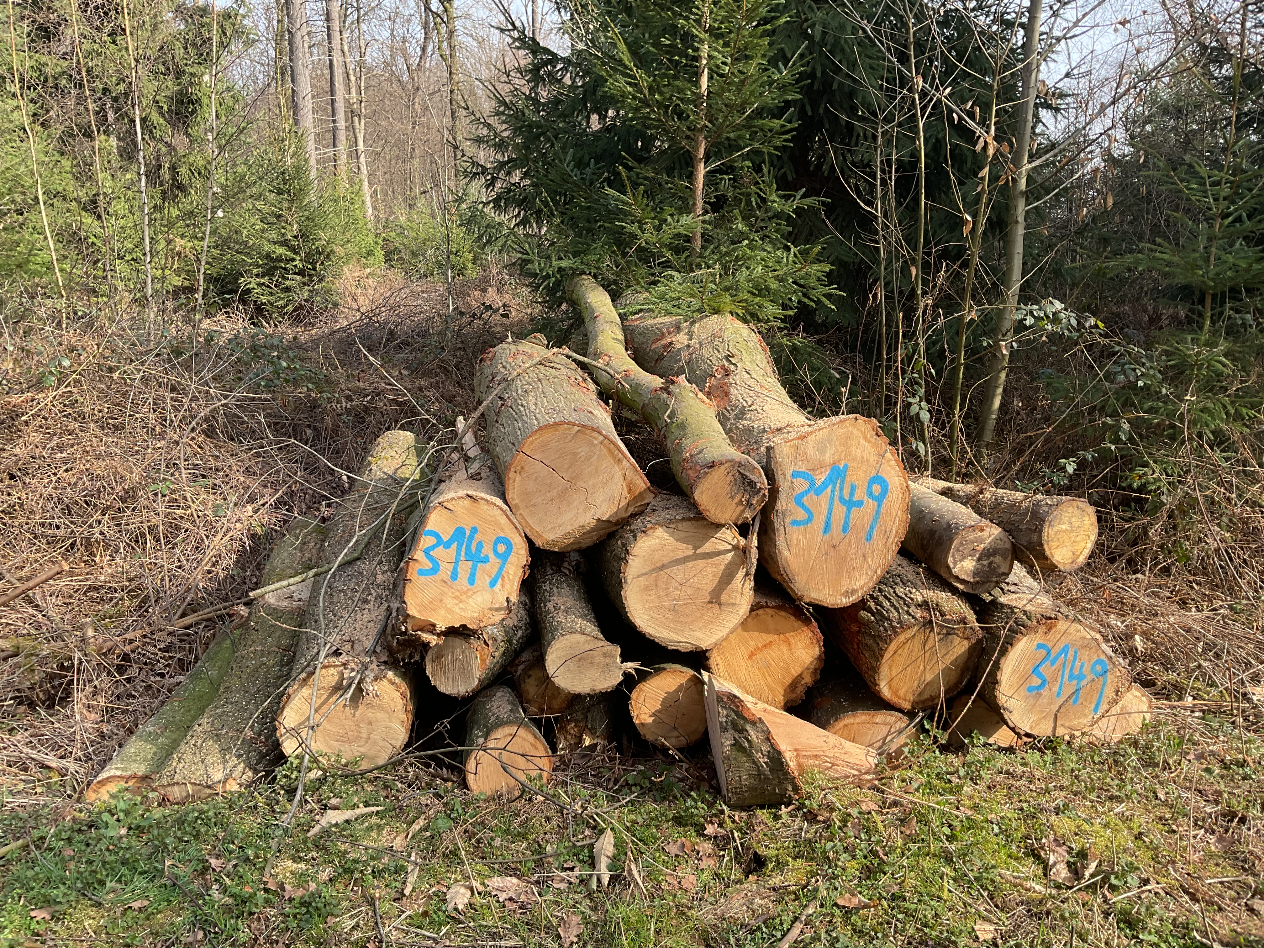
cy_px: 474
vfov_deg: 48.2
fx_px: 1059
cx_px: 632
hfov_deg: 61.7
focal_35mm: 29
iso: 16
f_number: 1.8
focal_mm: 3
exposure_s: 1/400
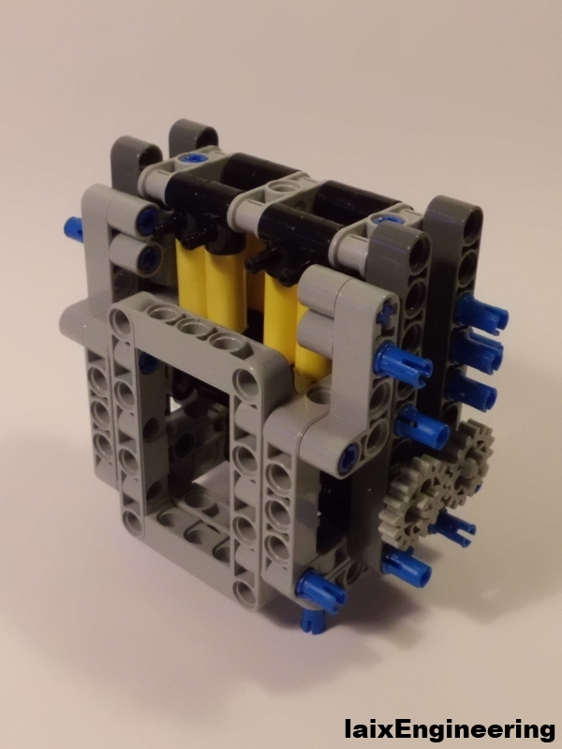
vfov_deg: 67.3
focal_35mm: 26
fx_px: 563
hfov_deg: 53.1
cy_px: 374
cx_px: 281
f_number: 3.2
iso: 400
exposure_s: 1/80
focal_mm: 4.6
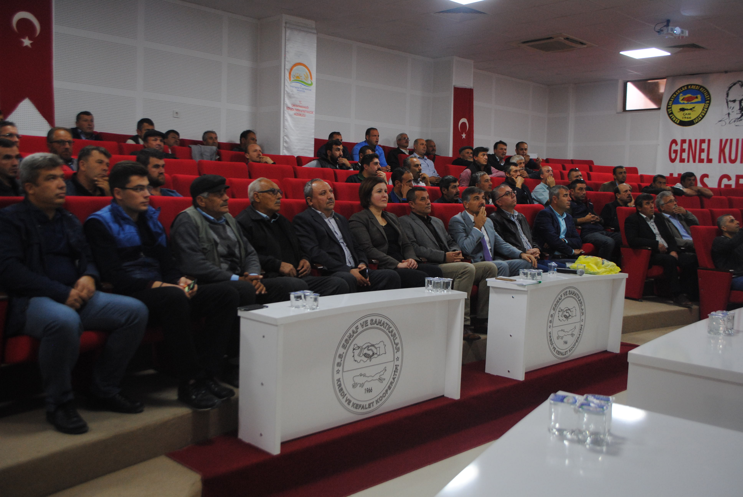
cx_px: 372
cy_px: 248
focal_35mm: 33
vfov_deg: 40.1
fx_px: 682
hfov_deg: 57.2
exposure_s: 1/30
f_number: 4
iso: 500
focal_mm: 22
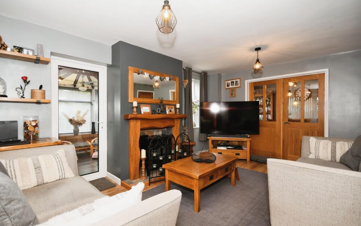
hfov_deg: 97.8
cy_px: 118
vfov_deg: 71.2
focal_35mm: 16
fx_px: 157
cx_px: 173
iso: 400
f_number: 8
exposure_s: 1/20
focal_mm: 10
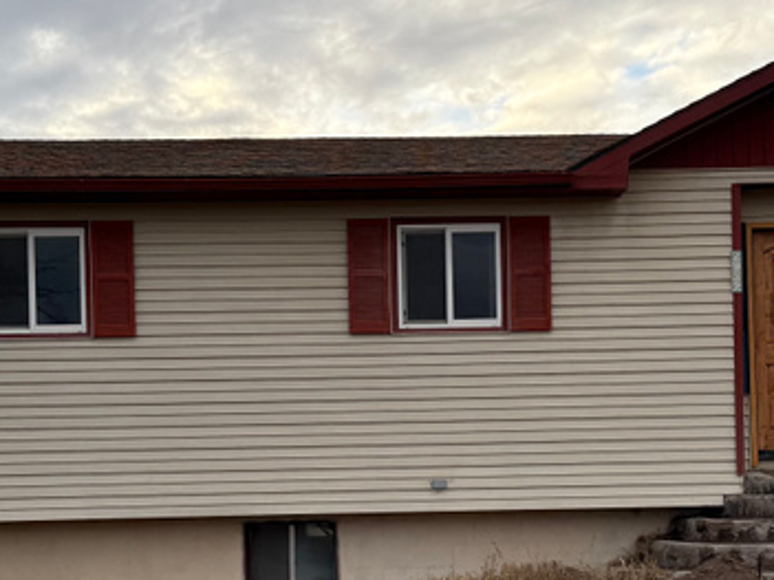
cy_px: 406
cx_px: 443
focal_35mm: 70
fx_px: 1565
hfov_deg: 27.8
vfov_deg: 20.9
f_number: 1.78
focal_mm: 6.76
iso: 100
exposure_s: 1/695
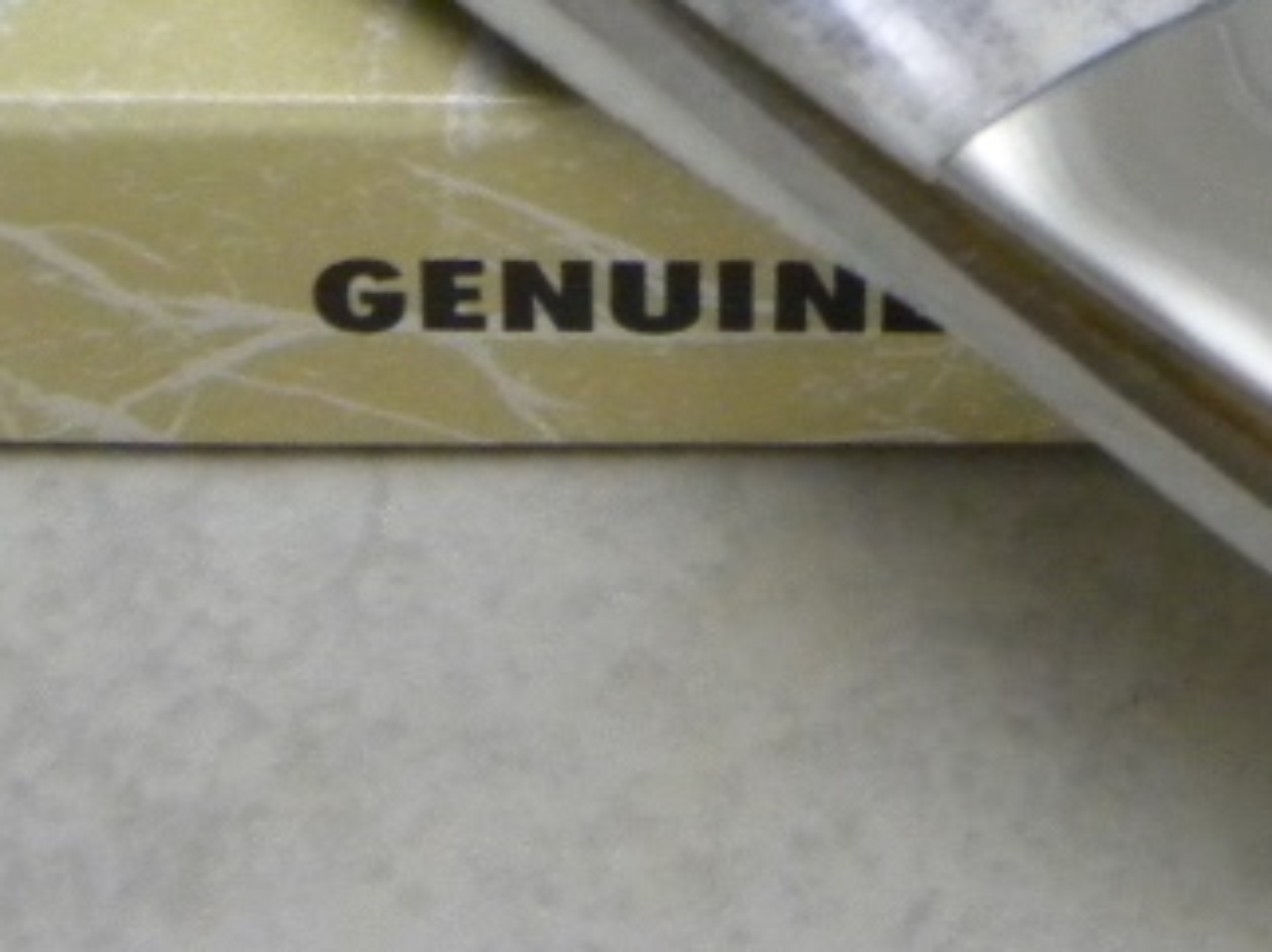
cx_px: 1240
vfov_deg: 5.7
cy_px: -273
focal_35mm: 258
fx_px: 9473
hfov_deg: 7.7
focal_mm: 15.1
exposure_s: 1/28
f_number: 4.5
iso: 400
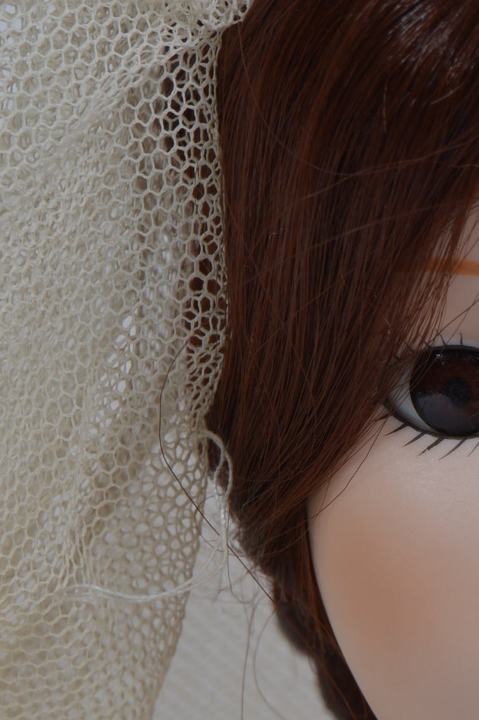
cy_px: 611
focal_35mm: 220
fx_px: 4404
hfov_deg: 6.2
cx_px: 597
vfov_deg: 9.3
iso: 100
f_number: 11
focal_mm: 55
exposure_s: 1/60
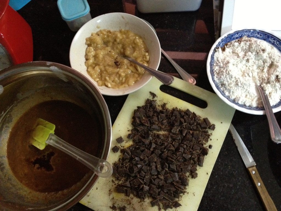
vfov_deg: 40.7
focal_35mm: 35
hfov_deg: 52.6
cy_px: 106
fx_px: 284
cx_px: 140
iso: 500
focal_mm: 4.28
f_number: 2.4
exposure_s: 1/15
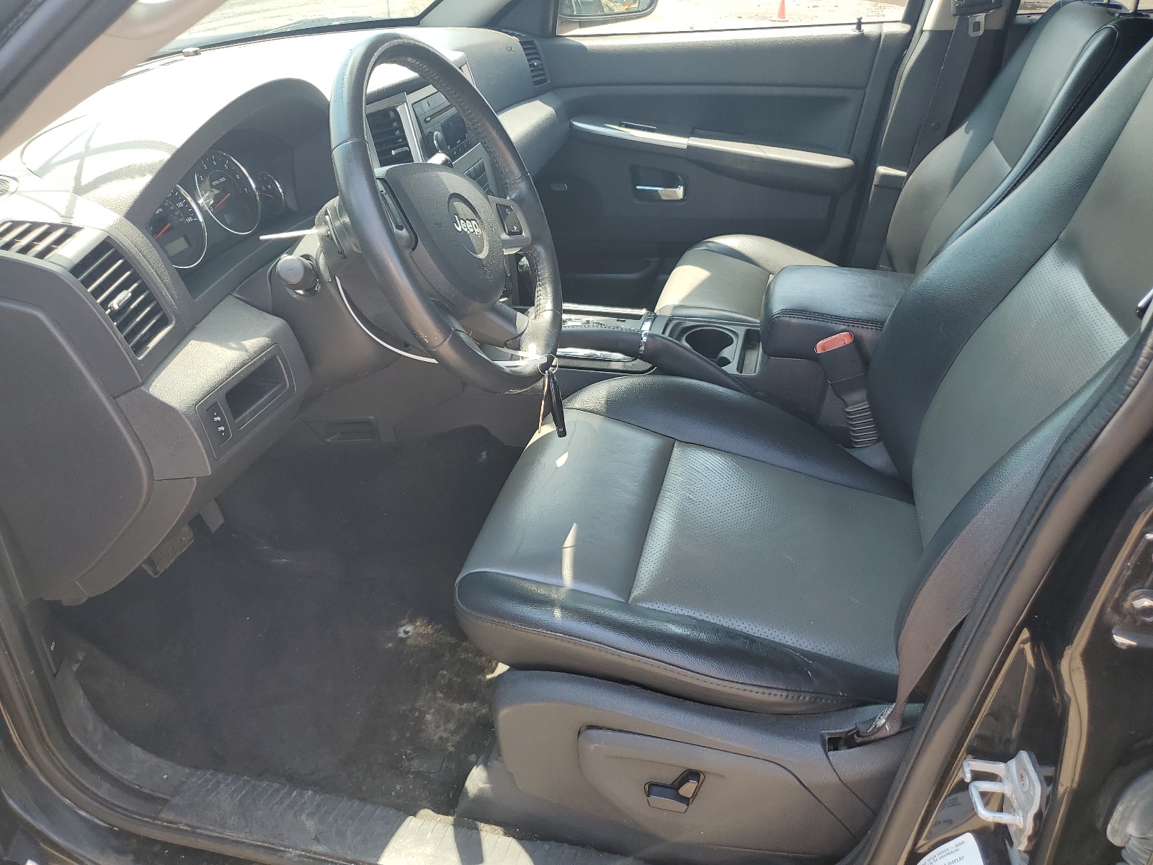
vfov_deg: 53.1
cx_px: 576
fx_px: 866
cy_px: 432
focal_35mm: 26
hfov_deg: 67.3
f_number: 1.5
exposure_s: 1/345
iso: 50
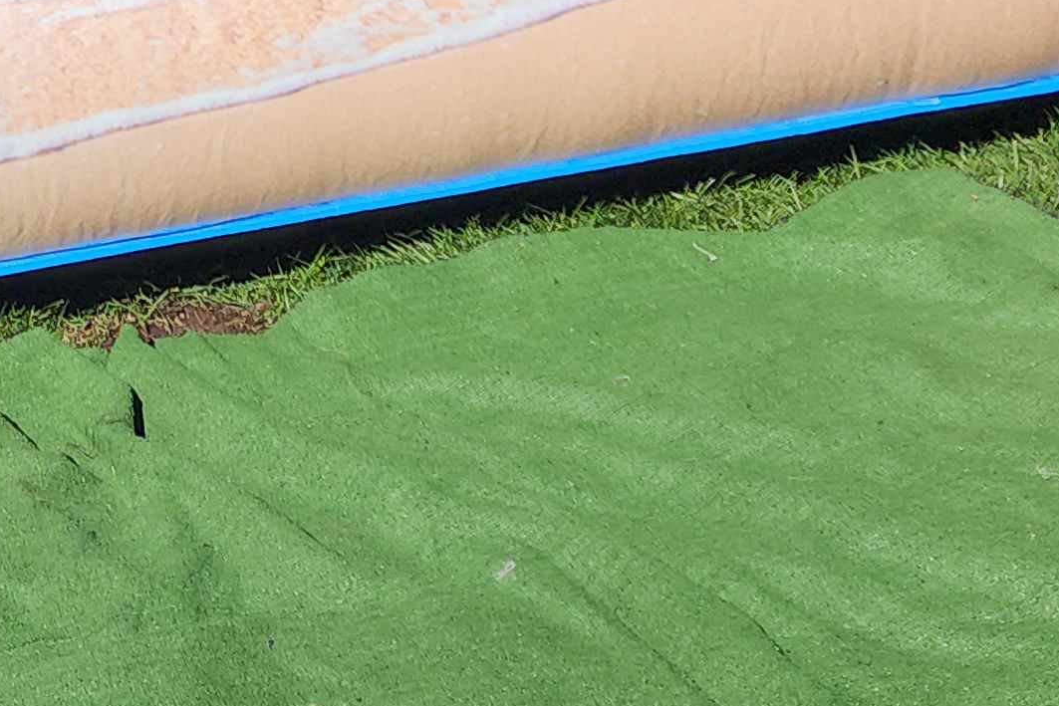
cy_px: -613
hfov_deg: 22.0
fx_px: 2648
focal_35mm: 90
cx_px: 54
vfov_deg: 13.4
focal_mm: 6.4
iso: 12
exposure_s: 1/1406
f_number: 1.8
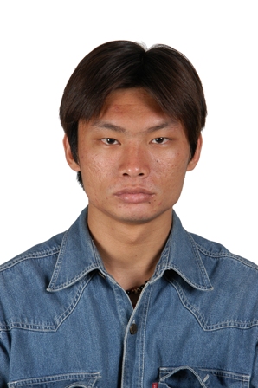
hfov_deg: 10.7
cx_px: 129
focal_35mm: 128
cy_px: 194
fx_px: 1373
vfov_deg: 16.1
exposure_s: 1/60
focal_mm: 85
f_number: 8
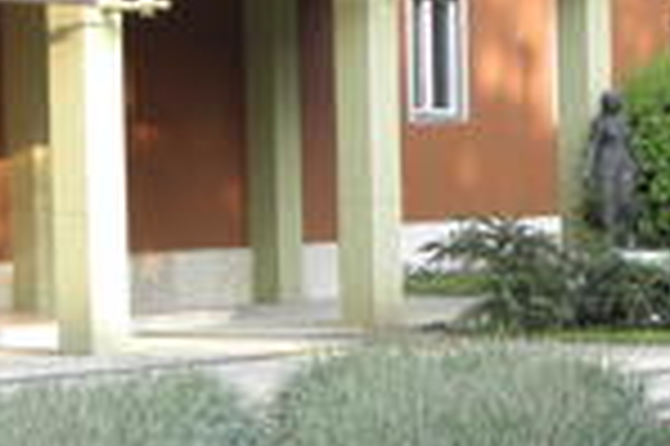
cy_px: 212
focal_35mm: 143
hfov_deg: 12.5
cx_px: 1380
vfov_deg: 9.6
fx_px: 2658
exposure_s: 1/80
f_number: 3.2
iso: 64
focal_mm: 5.71
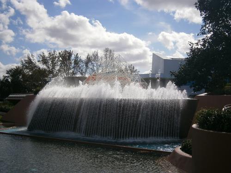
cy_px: 86
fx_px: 314
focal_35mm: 47
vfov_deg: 30.9
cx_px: 116
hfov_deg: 40.4
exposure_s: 1/320
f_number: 9.7
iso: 80
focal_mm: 8.3
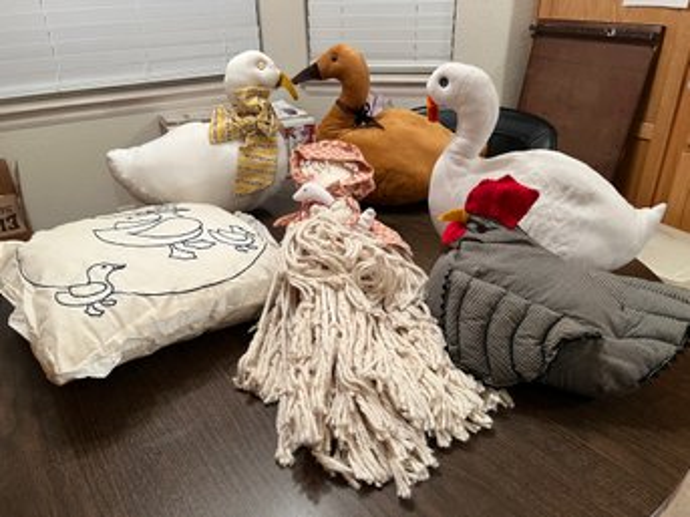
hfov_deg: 67.3
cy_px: 258
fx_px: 518
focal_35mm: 26
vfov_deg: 53.0
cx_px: 345
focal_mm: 5.7
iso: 250
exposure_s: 1/60
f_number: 1.5
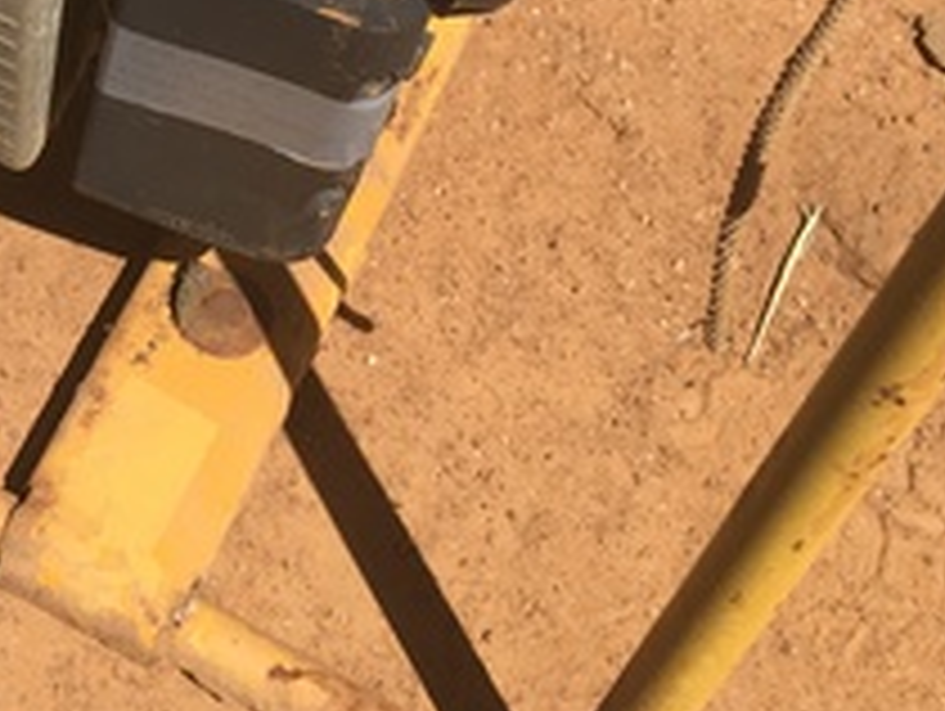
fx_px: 2487
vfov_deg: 15.2
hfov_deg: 20.9
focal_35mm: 91
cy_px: -299
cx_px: 32
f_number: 2.2
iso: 25
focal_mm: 4.15
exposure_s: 1/1603
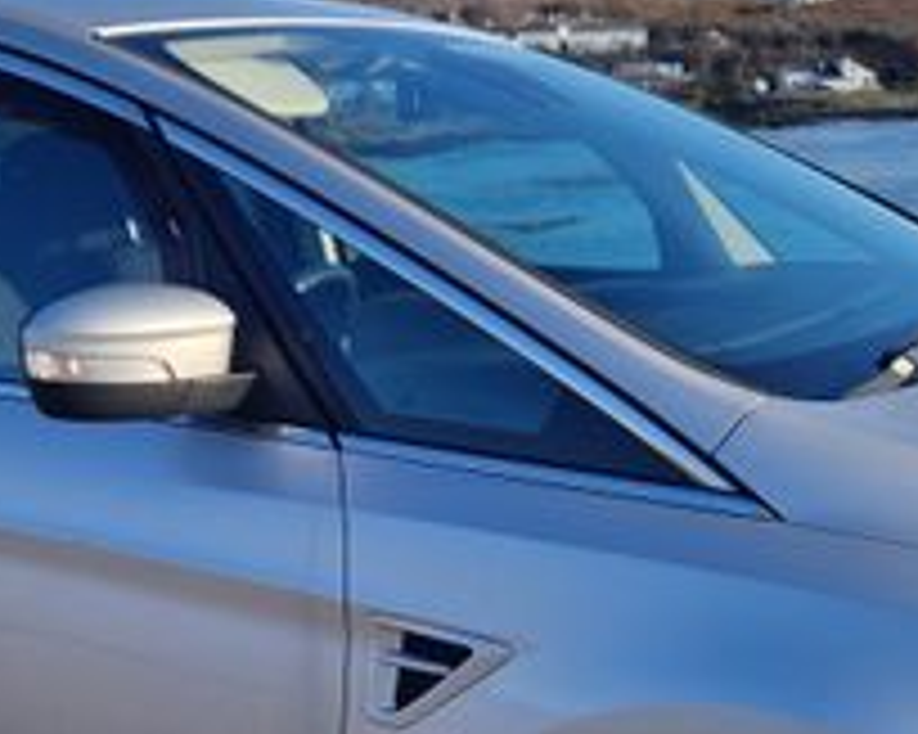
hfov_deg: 28.7
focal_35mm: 66
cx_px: 378
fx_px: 1792
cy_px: 635
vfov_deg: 22.7
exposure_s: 1/688
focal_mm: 5.4
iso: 50
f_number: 1.8
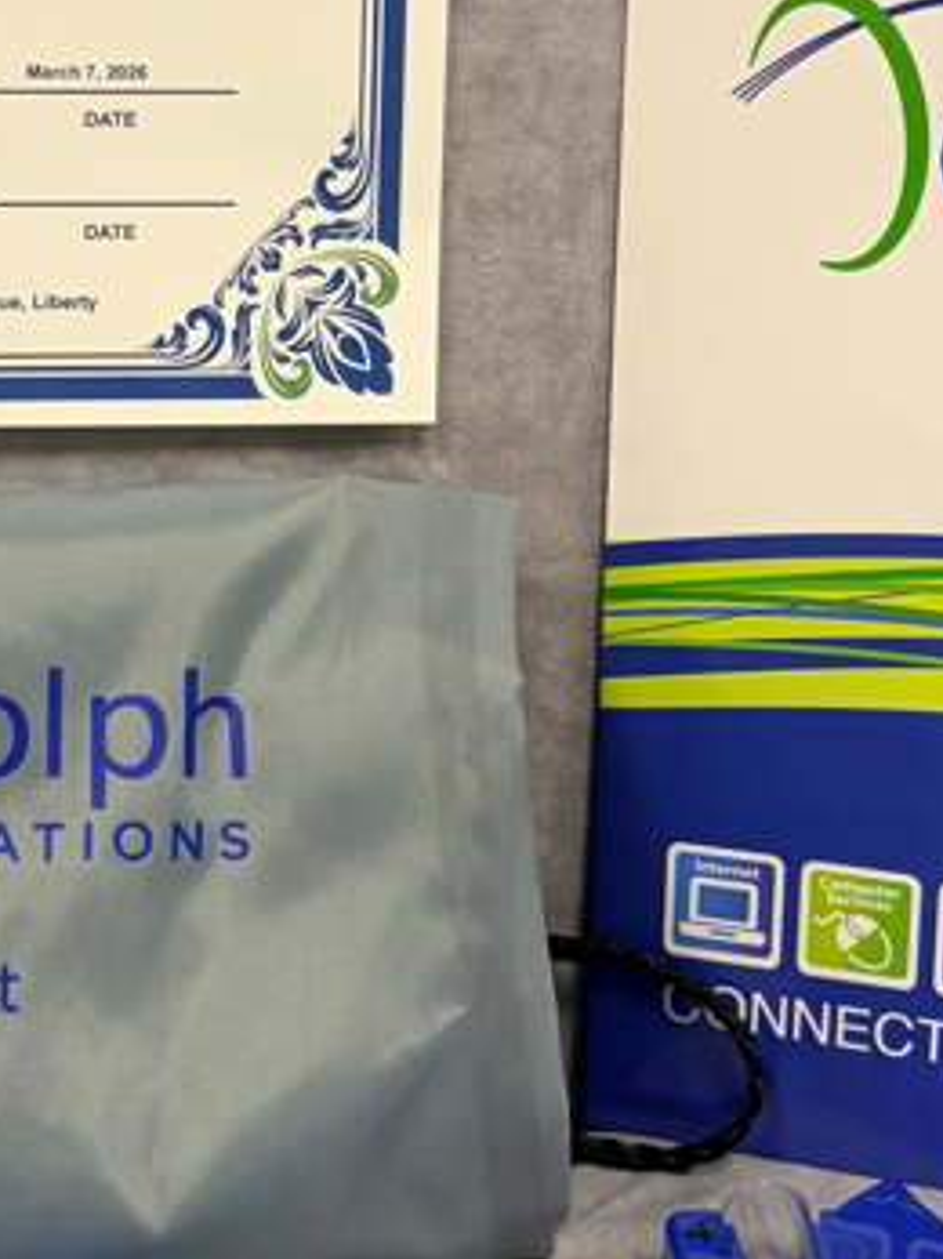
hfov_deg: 16.3
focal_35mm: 90
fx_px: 3271
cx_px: 276
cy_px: 363
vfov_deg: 21.6
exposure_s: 1/60
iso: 100
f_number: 1.6
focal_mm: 5.96
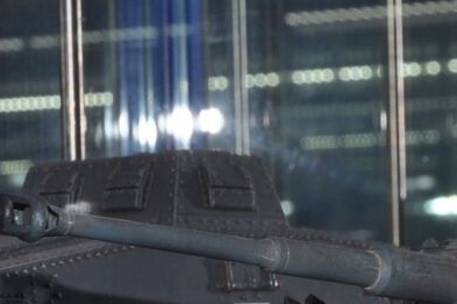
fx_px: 2599
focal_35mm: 205
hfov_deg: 9.9
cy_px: 372
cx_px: 531
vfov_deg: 6.6
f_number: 13
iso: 200
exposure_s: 1/200
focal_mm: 42
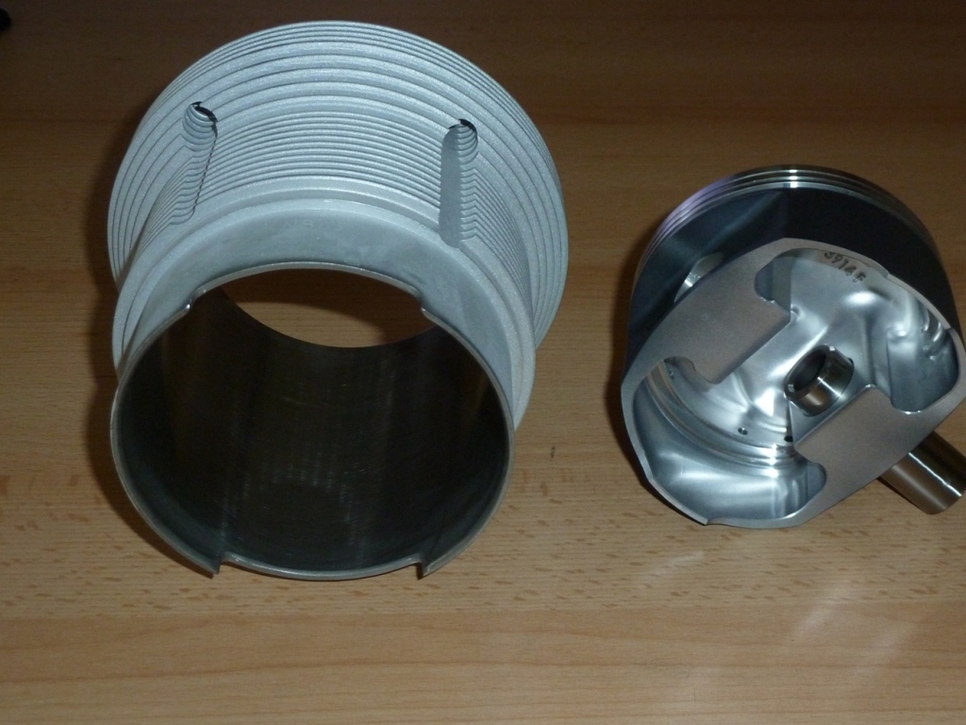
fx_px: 1451
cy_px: 362
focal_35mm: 52
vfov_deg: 28.0
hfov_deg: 36.8
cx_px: 483
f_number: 3.8
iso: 400
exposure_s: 1/60
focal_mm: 8.5
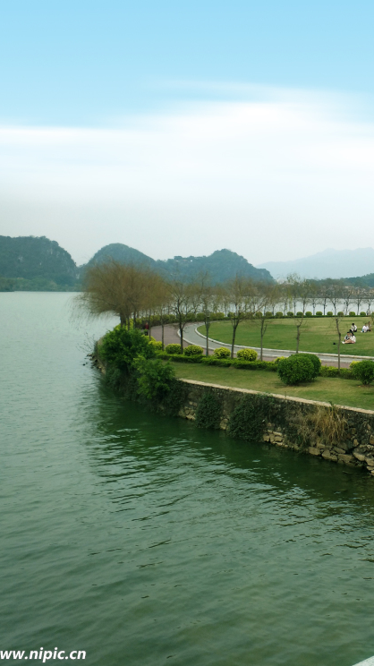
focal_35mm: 33
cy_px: 326
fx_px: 582
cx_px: 355
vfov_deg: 59.5
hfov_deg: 33.2
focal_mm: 3.79
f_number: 2
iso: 50
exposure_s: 1/179
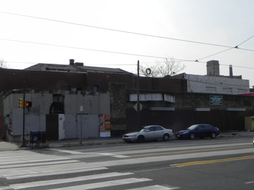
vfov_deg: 31.5
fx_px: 338
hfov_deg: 41.2
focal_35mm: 46
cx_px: 127
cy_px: 95
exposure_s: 1/501
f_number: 7.1
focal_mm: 8.2
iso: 160
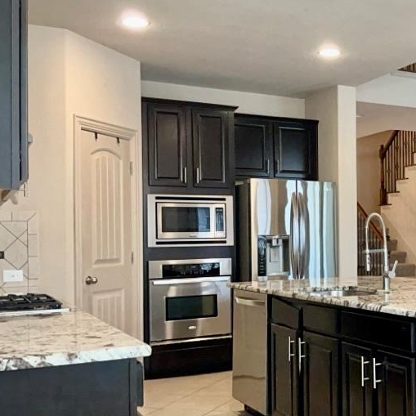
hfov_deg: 33.6
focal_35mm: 48
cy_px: 235
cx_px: 370
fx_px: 653
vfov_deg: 35.3
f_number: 1.8
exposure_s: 1/100
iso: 200
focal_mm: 3
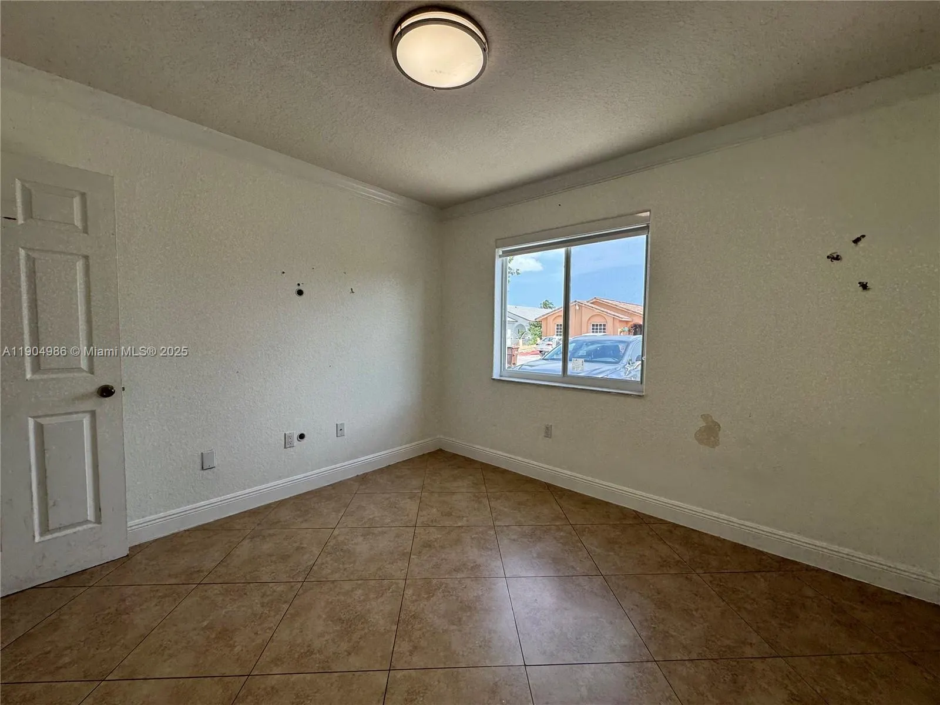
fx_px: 380
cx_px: 470
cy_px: 352
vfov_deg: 85.7
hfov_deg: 102.1
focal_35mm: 14
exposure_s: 1/239
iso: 40
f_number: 2.2
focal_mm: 2.22
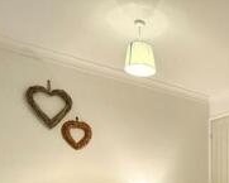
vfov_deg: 29.9
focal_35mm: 44
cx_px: 199
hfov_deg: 39.4
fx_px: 298
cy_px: 213
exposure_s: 1/50
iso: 400
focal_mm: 2.22
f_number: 2.2
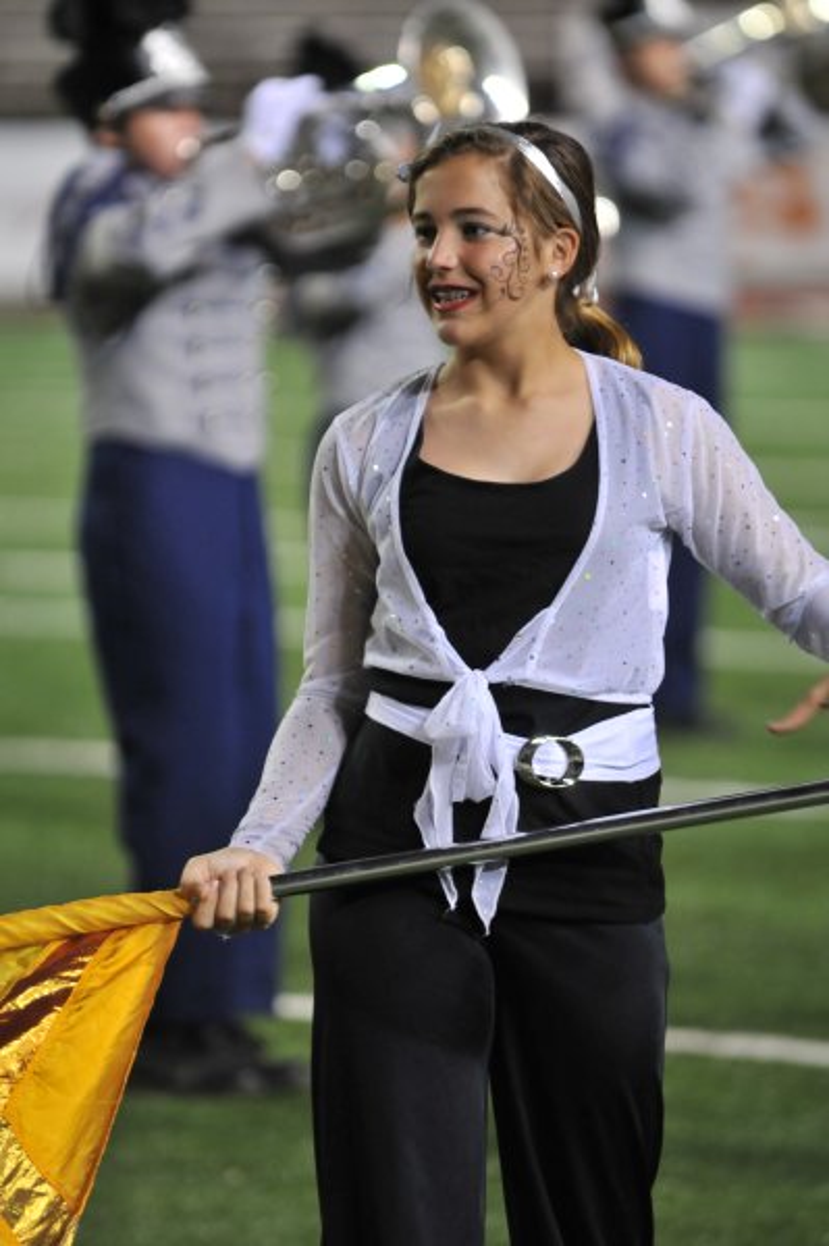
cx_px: 414
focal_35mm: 300
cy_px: 623
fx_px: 10380
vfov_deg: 6.9
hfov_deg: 4.6
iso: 800
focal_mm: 200
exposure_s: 1/200
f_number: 2.8
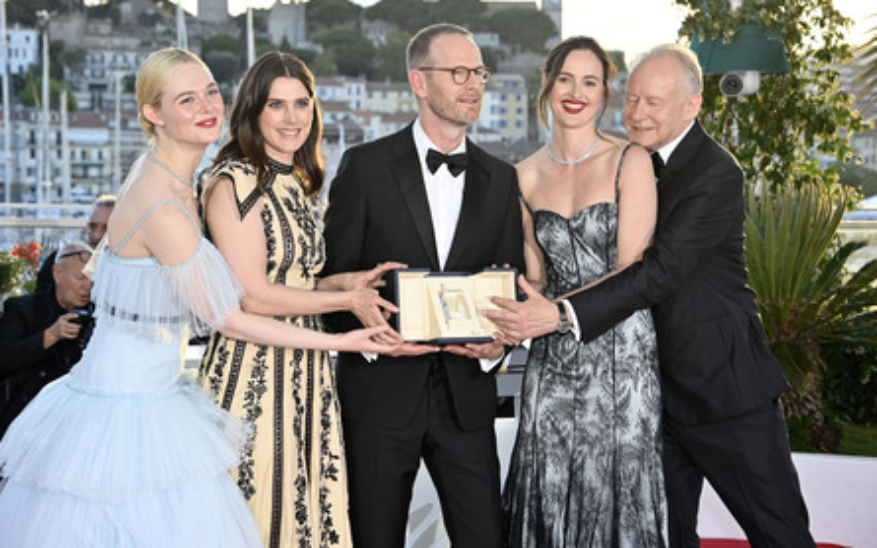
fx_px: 2223
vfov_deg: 14.1
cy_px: 260
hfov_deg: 22.3
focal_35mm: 93
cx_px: 438
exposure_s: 1/250
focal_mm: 90
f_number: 6.3
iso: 800
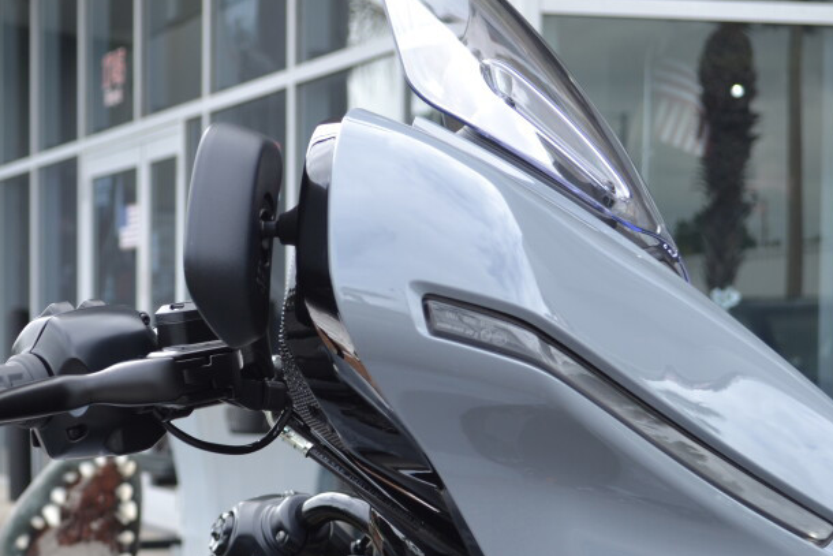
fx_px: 2731
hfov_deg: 17.3
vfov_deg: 11.5
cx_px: 251
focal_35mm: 118
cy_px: 507
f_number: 6.3
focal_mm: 40
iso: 100
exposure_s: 1/160
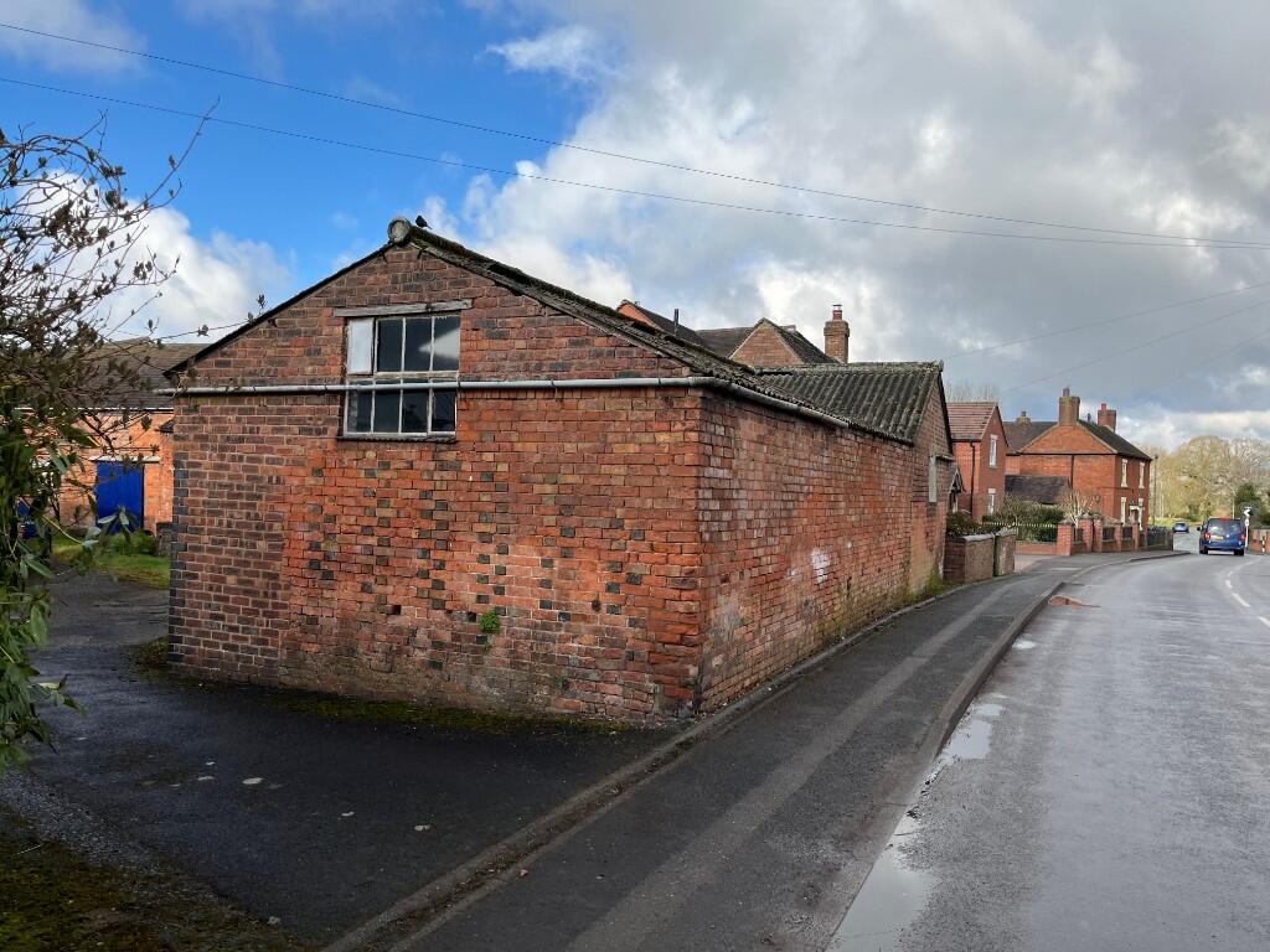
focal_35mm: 26
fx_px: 954
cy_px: 476
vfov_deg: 53.1
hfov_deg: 67.3
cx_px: 635
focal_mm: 5.1
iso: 50
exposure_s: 1/1957
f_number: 1.6
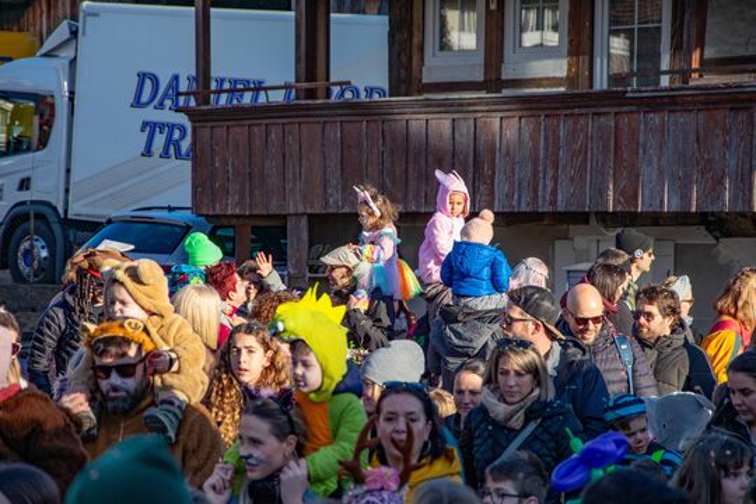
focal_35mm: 158
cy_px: 252
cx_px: 378
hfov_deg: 13.0
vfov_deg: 8.7
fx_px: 3307
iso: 450
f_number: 5.6
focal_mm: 105
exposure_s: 1/1000
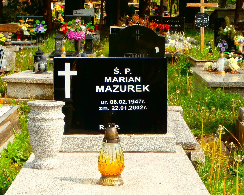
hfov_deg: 20.8
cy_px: 106
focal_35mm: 92
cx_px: 120
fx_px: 664
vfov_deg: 16.7
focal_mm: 12.1
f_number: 4.7
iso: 100
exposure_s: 1/200
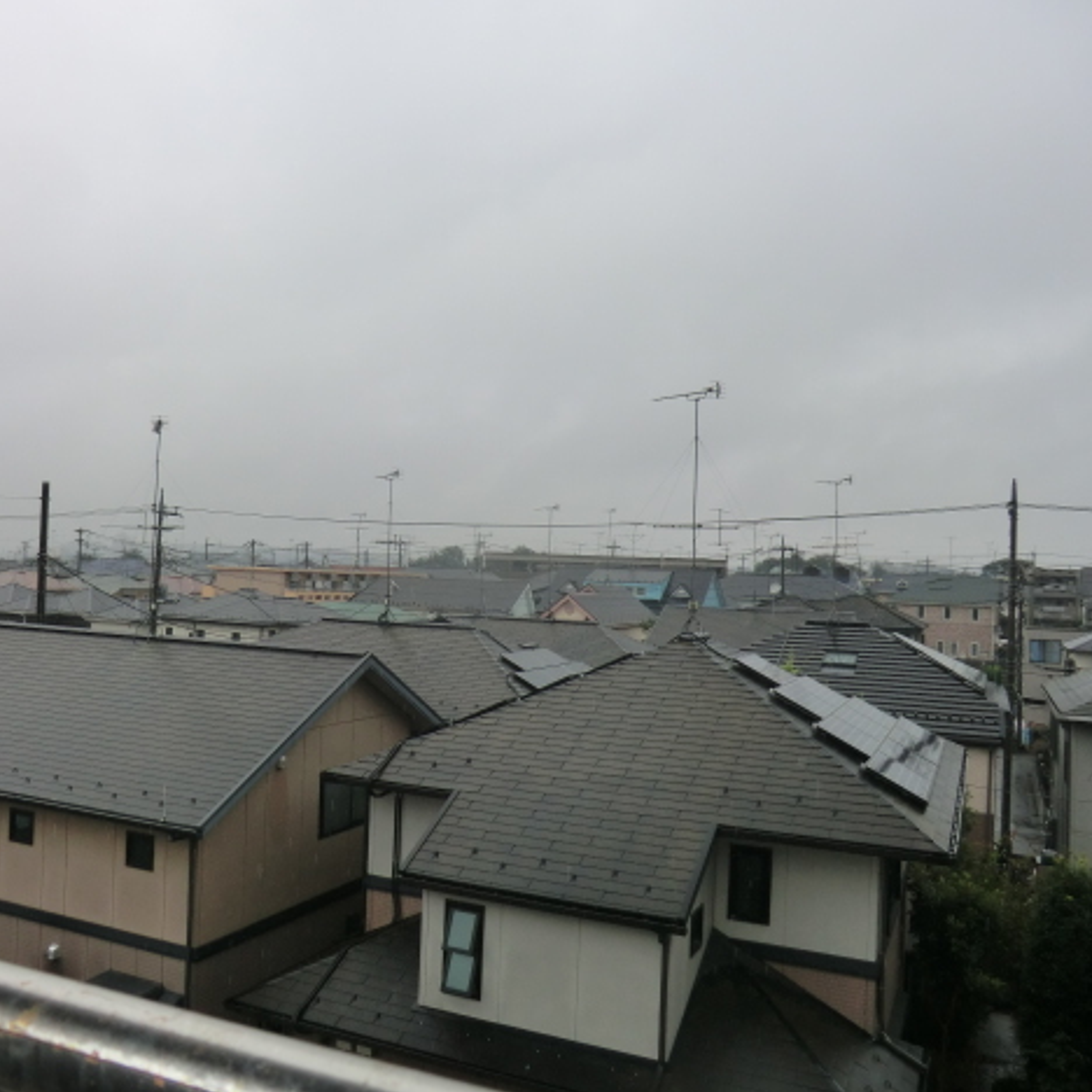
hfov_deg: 55.4
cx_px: 467
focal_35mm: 29
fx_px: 1035
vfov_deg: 55.6
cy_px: 553
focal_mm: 4.3
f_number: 3.2
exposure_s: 1/400
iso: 80
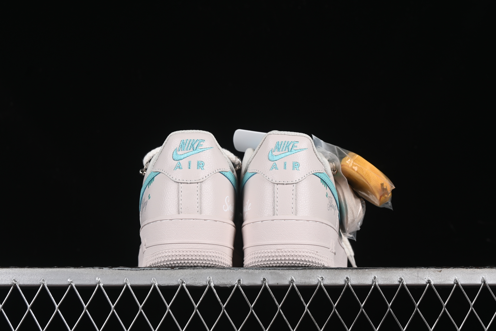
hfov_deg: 27.0
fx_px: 1033
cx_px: 248
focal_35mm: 75
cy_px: 166
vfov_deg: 18.2
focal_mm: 50
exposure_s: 1/80
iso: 160
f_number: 8
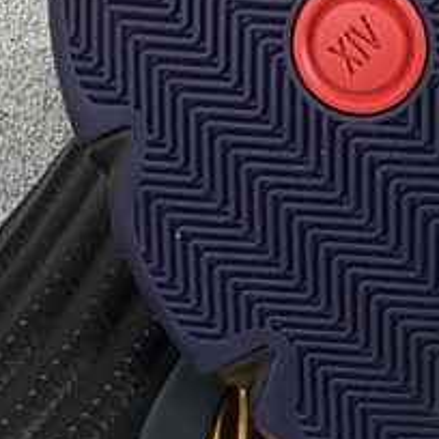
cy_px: 298
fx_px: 1736
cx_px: 377
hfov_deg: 14.3
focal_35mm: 121
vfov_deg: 14.4
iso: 25
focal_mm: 3.3
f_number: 2.4
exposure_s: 1/172
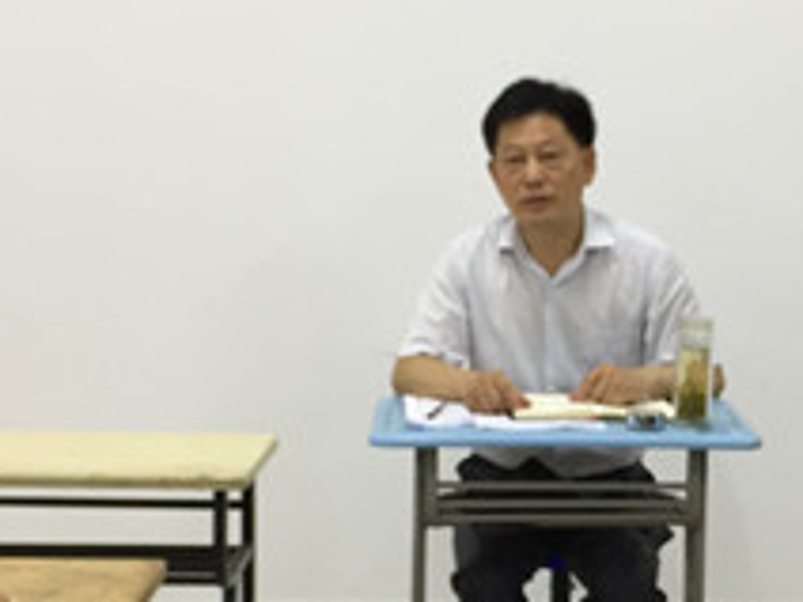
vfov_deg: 17.9
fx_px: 1902
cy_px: 451
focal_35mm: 82
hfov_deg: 23.7
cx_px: 564
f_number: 2.2
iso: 100
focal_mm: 4.15
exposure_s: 1/33
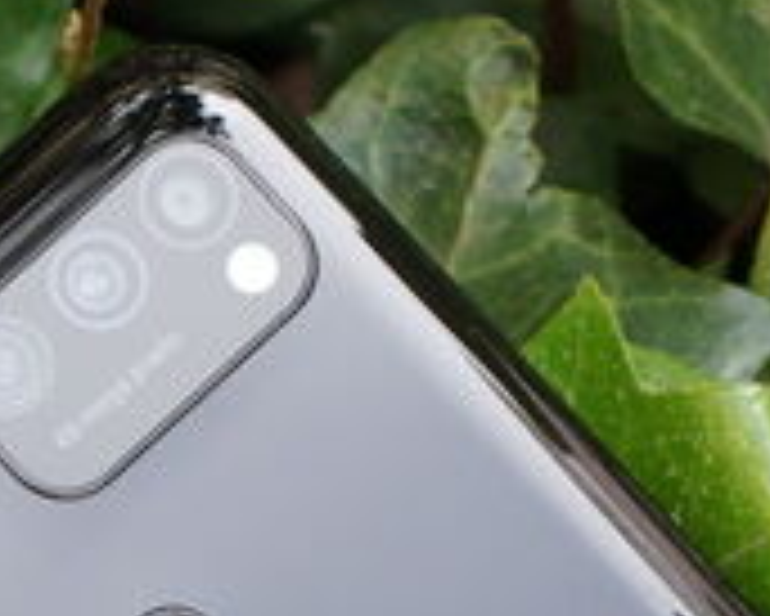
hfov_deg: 7.4
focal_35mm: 259
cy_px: 1070
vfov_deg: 5.9
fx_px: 5906
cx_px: -272
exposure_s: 1/125
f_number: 4.5
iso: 200
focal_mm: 57
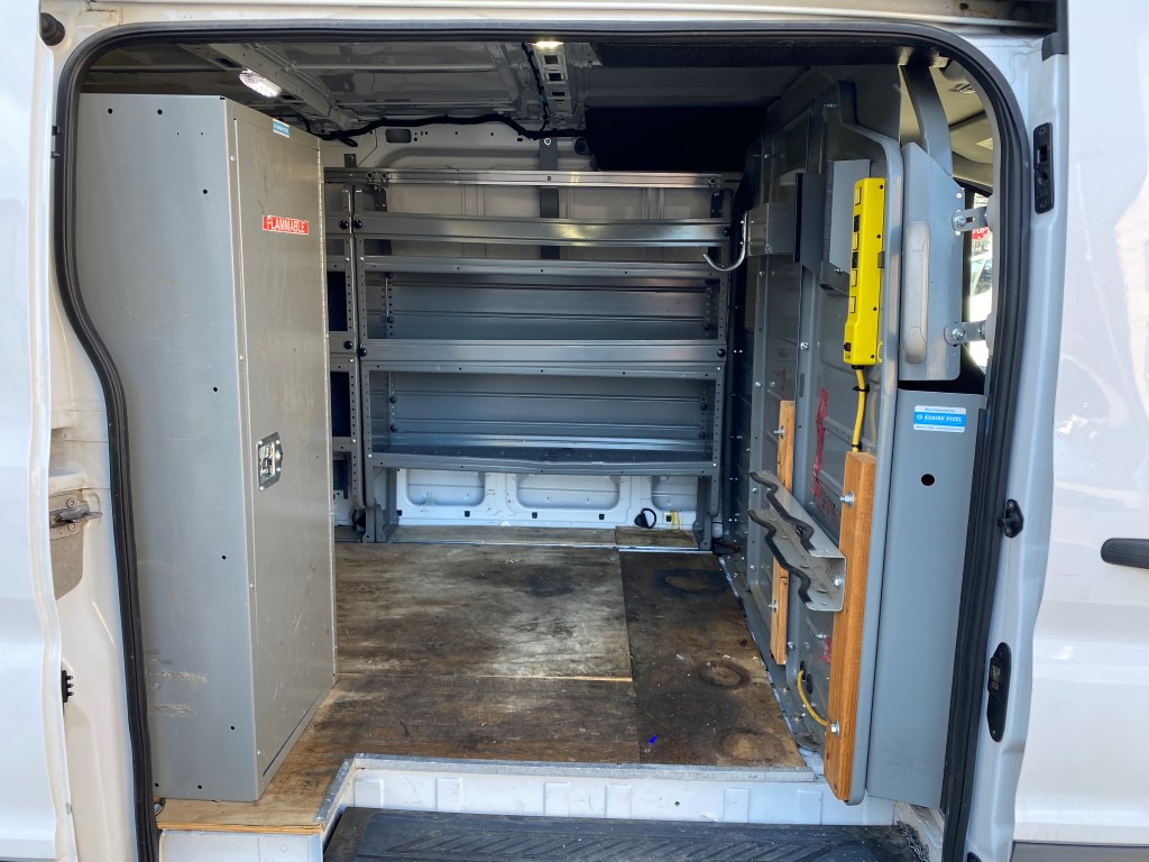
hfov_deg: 67.3
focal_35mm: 26
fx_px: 863
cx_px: 574
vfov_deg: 53.1
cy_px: 431
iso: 50
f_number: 1.8
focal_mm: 4.25
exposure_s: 1/122
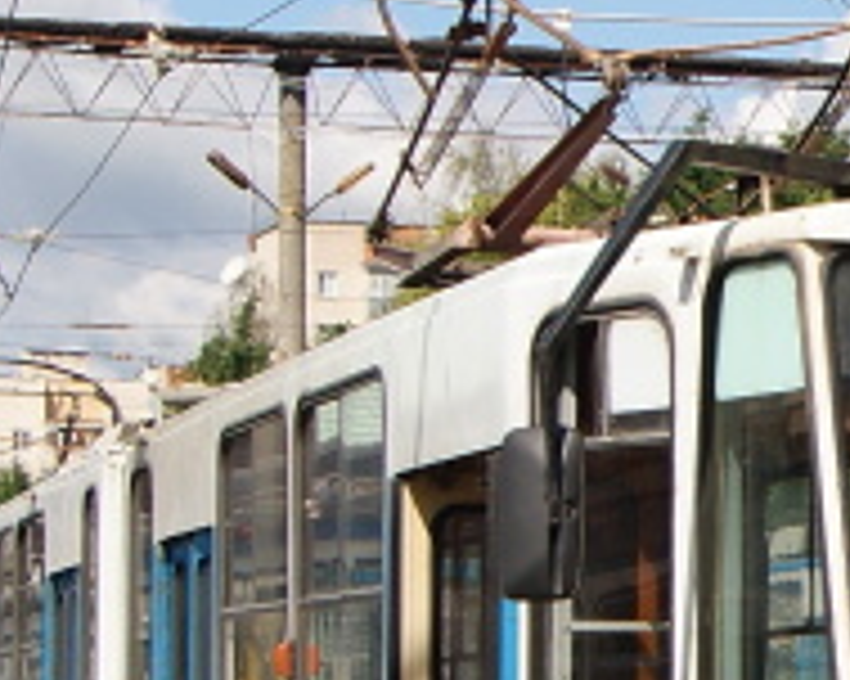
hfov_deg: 4.5
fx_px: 10574
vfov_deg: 3.7
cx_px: 1624
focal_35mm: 421
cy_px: 516
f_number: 9
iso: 200
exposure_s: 1/640
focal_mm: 55
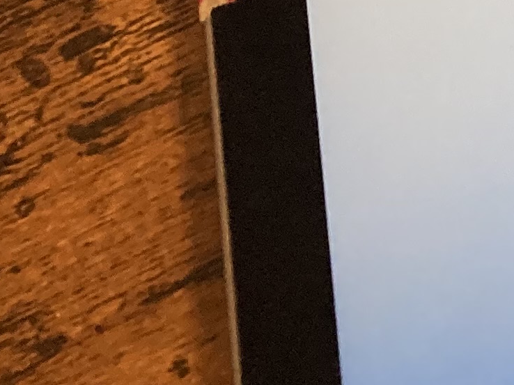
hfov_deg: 10.9
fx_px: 2271
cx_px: 1232
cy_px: -445
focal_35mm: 153
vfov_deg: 9.0
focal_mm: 3.99
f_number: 1.8
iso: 160
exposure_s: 1/60
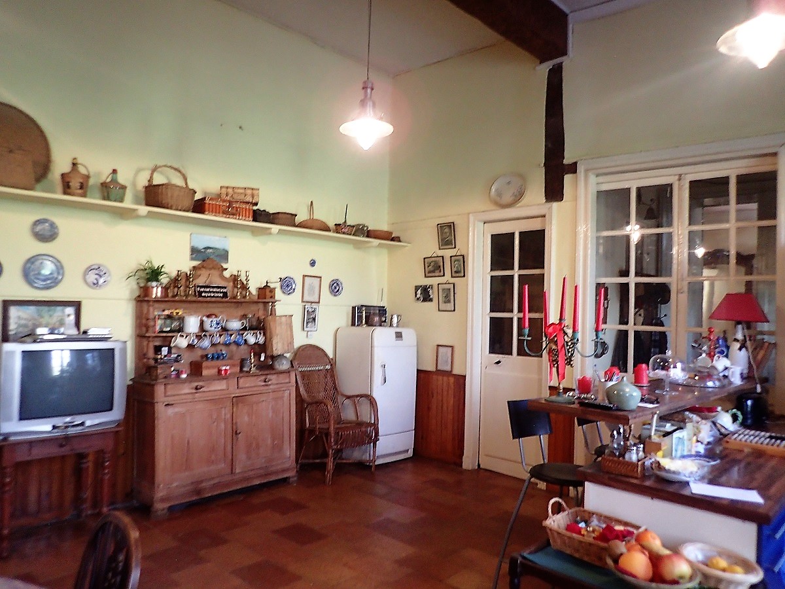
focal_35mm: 25
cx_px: 392
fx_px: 567
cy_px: 294
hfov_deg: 69.4
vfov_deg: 54.9
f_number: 2
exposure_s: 1/30
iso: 320
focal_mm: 4.5
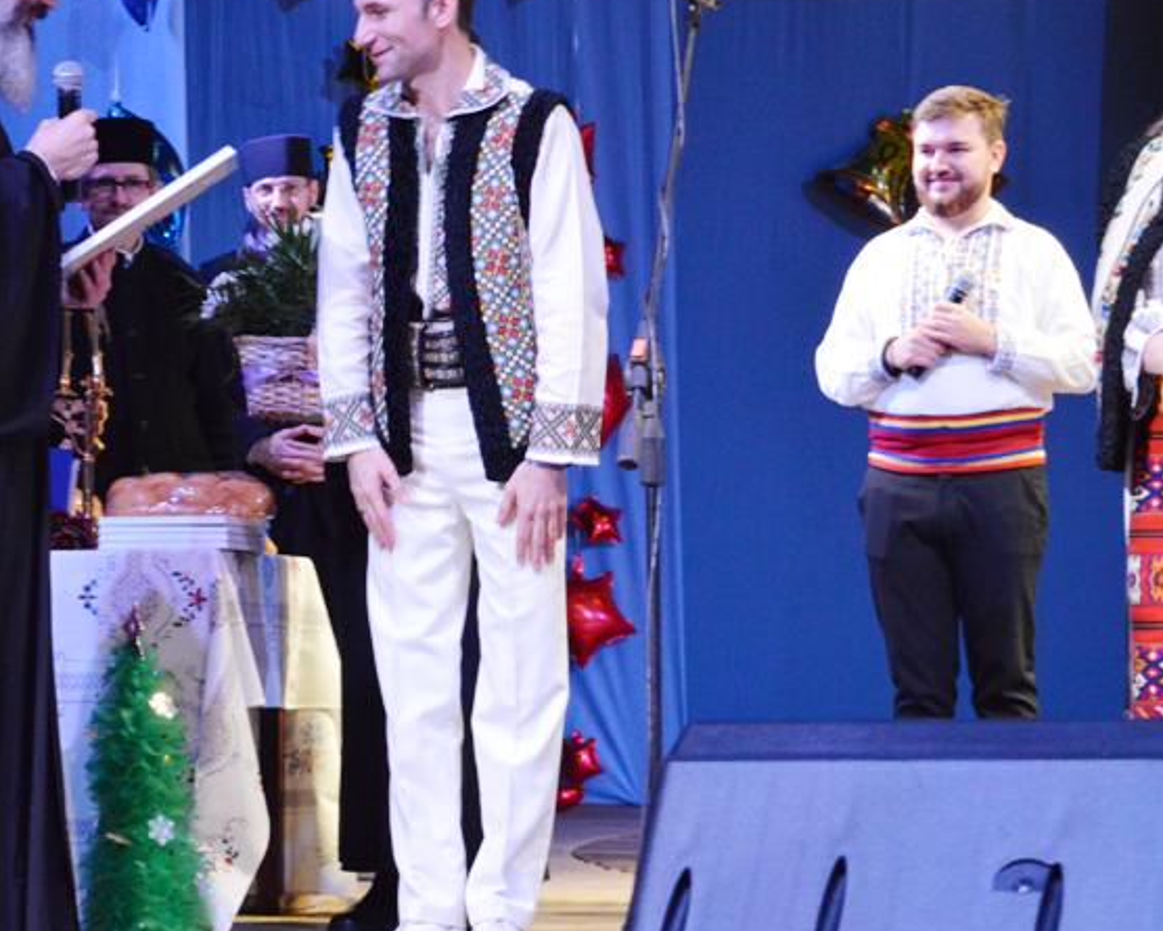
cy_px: 362
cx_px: 272
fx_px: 3615
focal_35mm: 105
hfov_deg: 18.1
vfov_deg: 14.7
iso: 3200
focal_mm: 46
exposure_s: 1/50
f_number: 5
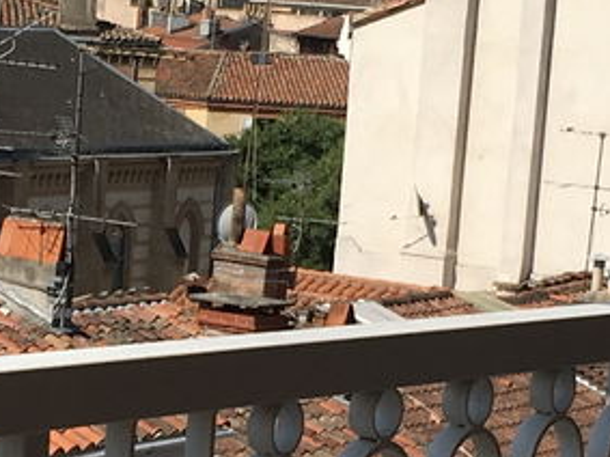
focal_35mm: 164
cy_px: 373
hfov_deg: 12.0
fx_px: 2889
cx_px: 106
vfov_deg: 9.0
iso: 25
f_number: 2.2
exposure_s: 1/2198
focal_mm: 4.15
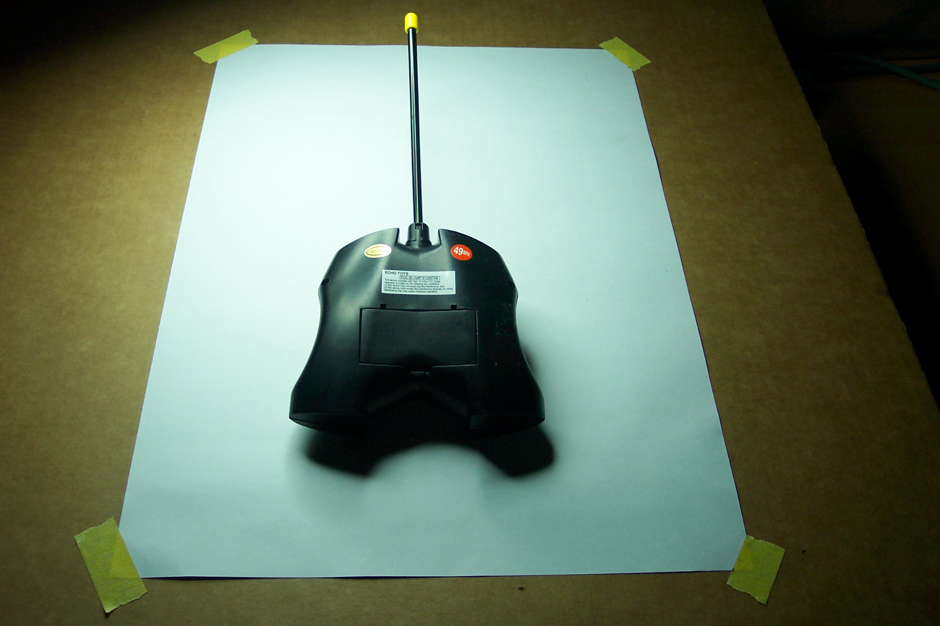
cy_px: 313
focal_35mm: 38
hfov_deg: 50.7
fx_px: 992
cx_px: 470
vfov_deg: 35.1
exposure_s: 1/60
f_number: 2.8
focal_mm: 8
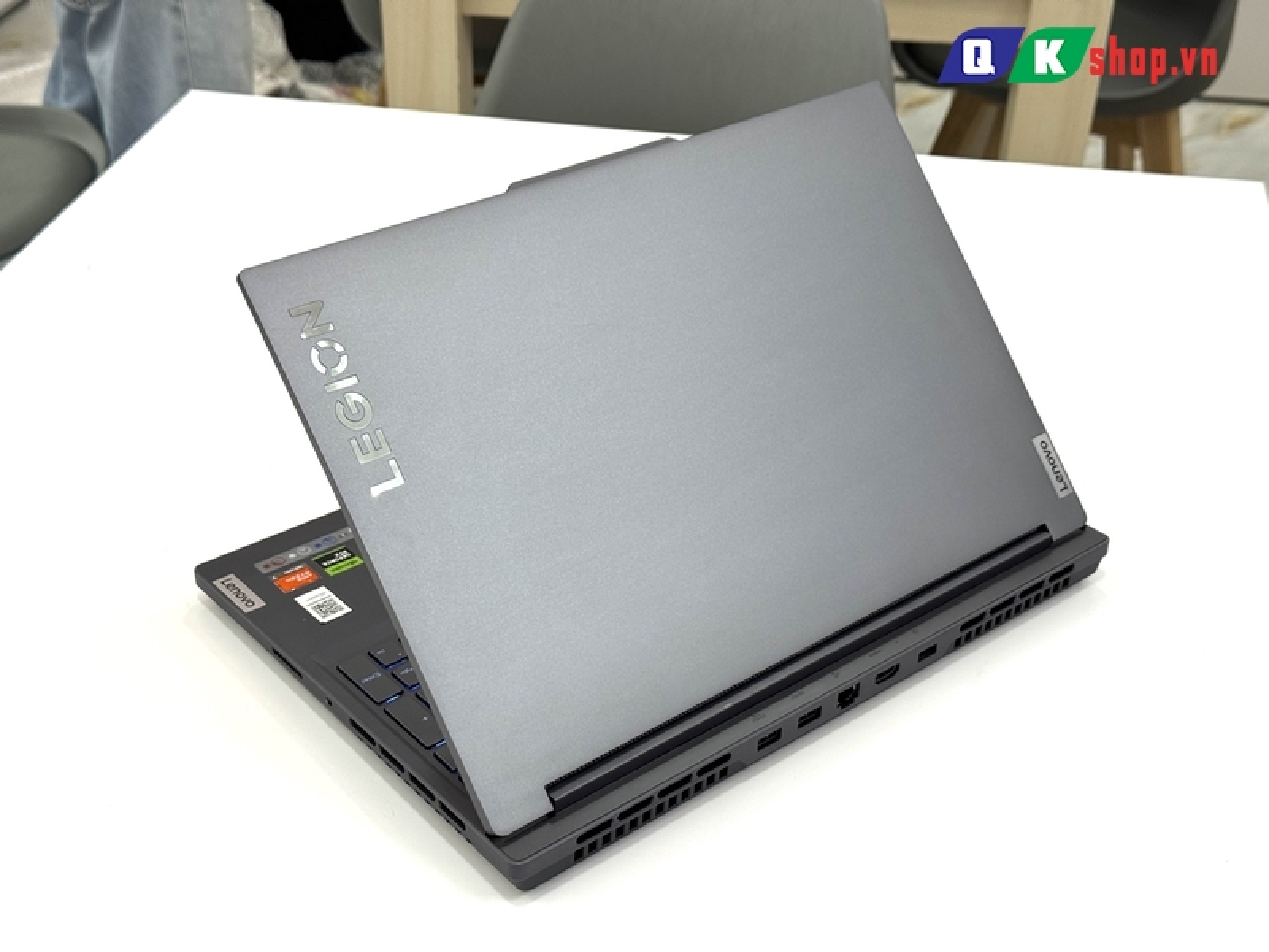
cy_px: 476
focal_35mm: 48
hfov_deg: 39.7
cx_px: 634
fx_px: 1760
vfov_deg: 30.3
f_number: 1.78
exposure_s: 1/100
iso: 50
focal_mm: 6.76
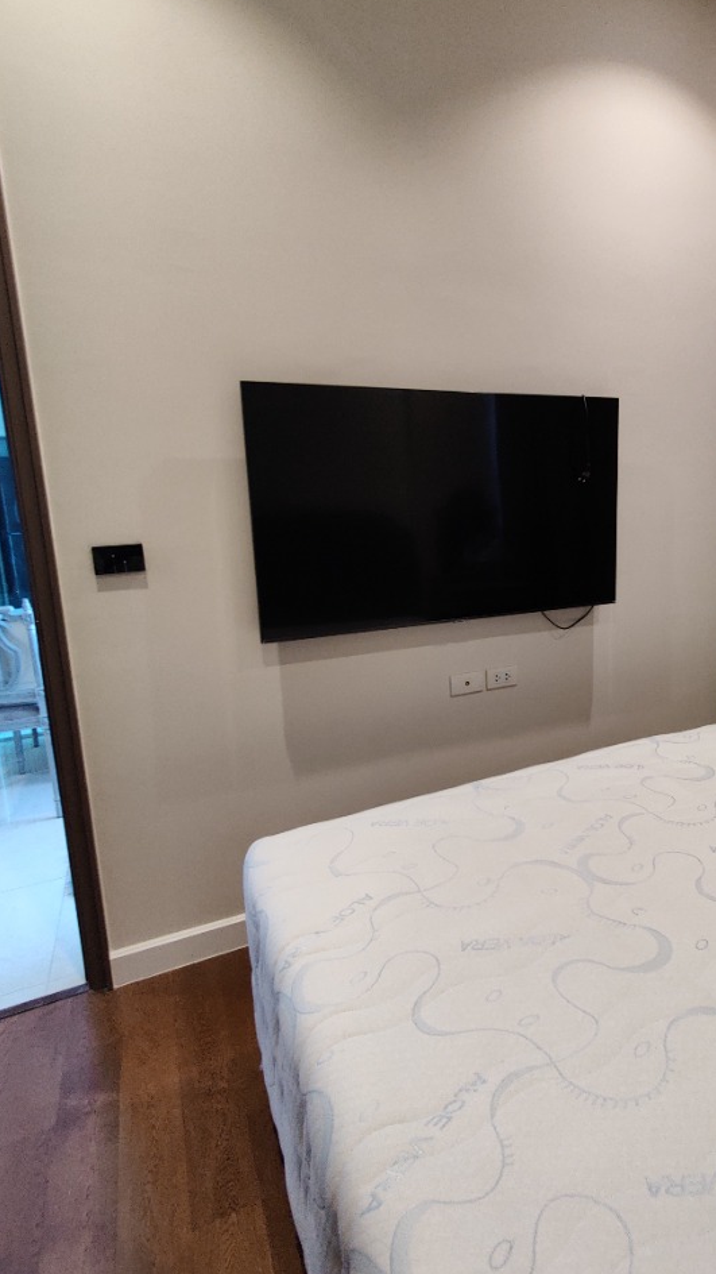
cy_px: 611
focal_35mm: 15
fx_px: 506
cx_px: 460
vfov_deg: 102.9
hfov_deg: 69.1
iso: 800
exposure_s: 1/33
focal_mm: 2.25
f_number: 2.2
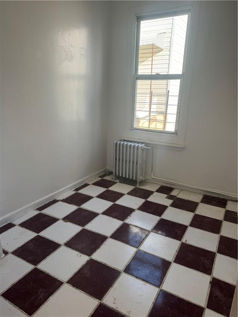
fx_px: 220
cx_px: 119
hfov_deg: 56.8
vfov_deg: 71.6
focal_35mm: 24
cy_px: 158
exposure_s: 1/145
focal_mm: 6.76
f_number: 1.78
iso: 64
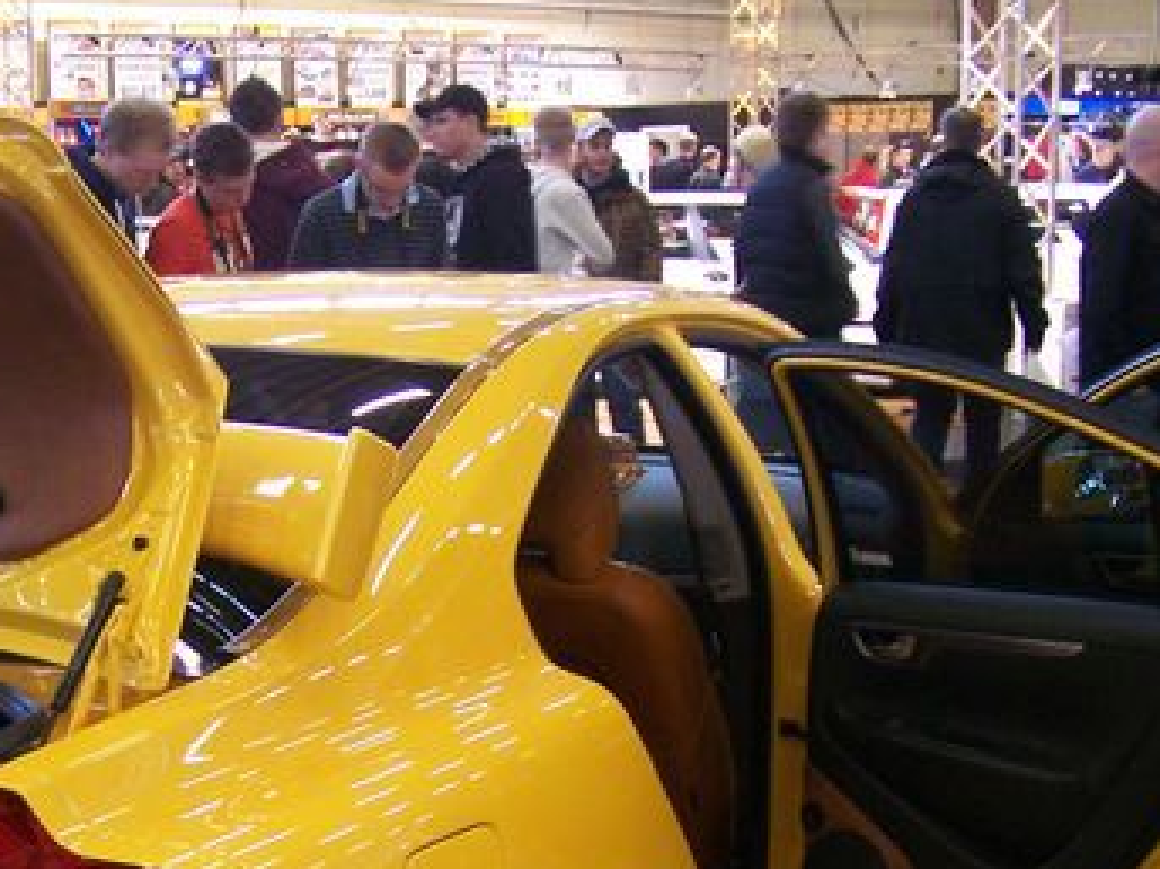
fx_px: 2378
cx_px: 325
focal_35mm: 71
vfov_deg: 20.5
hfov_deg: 27.1
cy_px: 688
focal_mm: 6.3
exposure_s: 1/20
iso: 160
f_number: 2.8
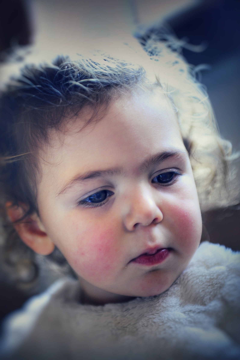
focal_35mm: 70
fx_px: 701
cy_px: 180
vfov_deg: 28.9
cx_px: 120
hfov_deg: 19.4
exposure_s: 1/30
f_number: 2.8
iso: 640
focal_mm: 70
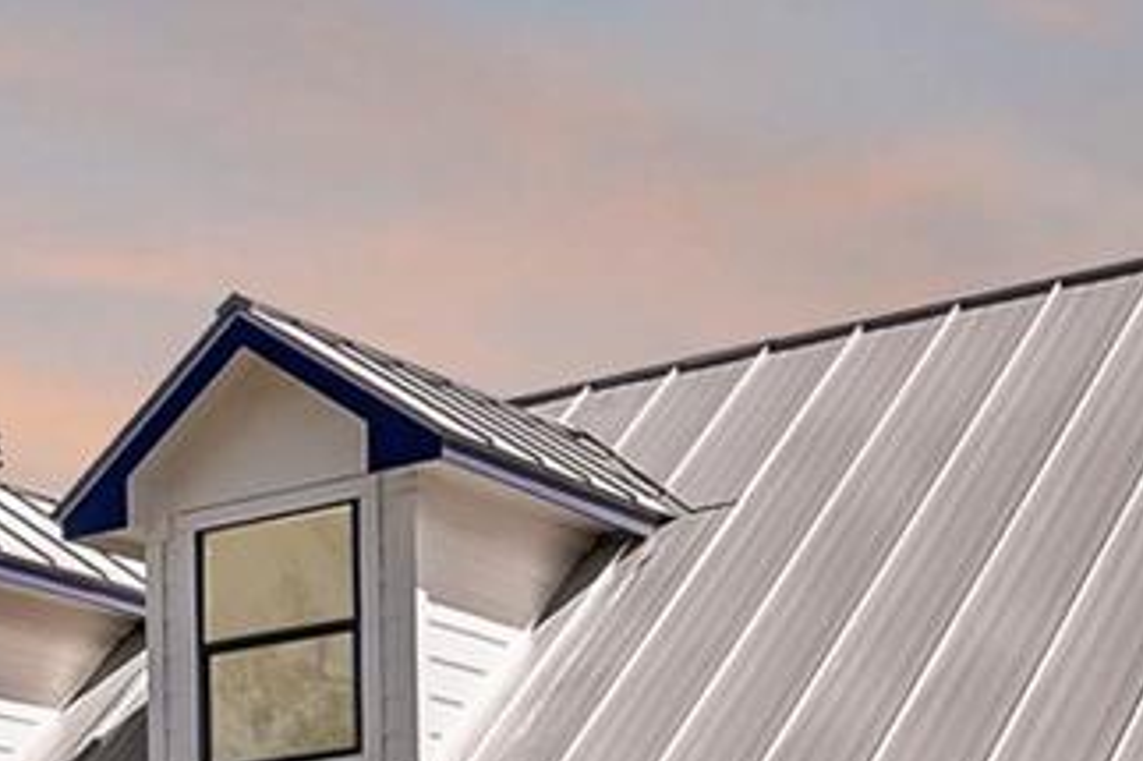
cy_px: 1104
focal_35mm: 95
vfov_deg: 13.6
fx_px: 3015
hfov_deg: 18.8
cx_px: -602
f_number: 6.3
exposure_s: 1/3200
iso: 250
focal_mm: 10
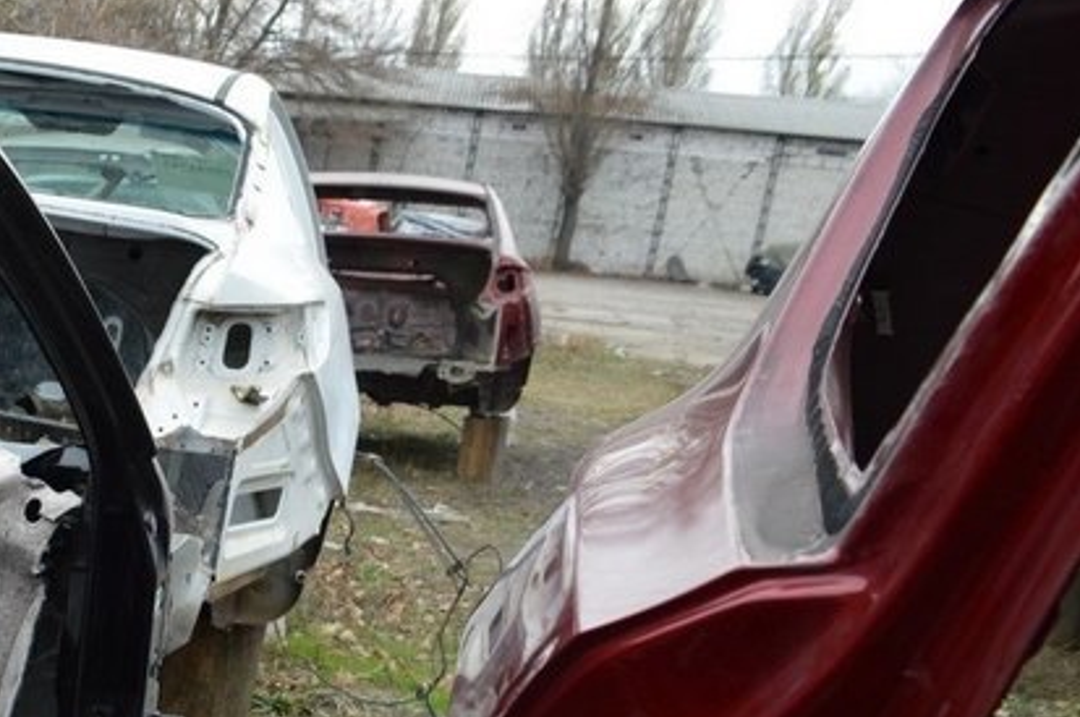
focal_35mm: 67
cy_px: 794
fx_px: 2007
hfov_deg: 26.4
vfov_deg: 19.4
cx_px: -254
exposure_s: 1/125
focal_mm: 18
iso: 160
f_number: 5.6
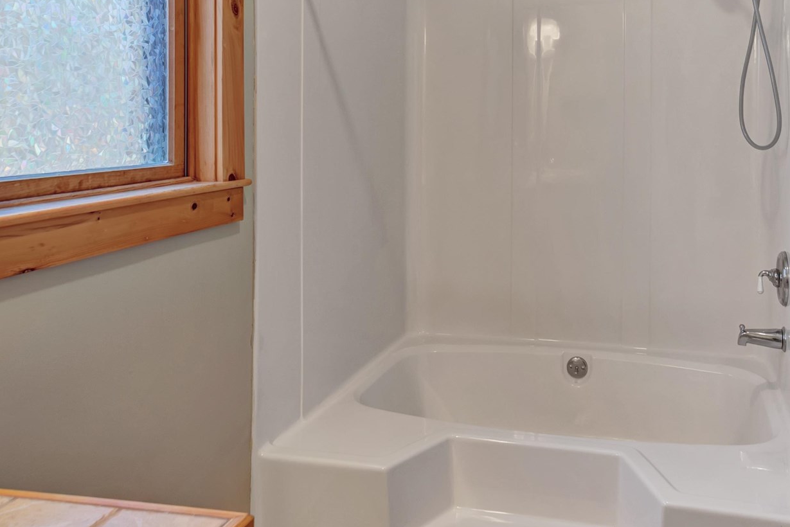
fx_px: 768
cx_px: 514
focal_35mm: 35
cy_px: 107
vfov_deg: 36.6
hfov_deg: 53.6
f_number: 8
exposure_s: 1/13
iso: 200
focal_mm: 14
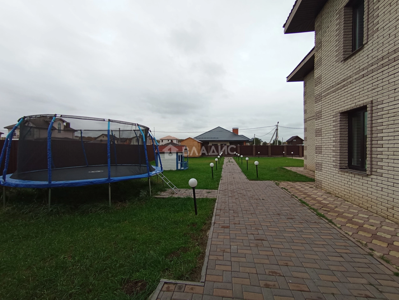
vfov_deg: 78.1
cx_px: 200
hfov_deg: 94.5
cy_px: 150
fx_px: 184
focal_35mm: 16
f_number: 2.2
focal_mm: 1.65
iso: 50
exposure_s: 1/539
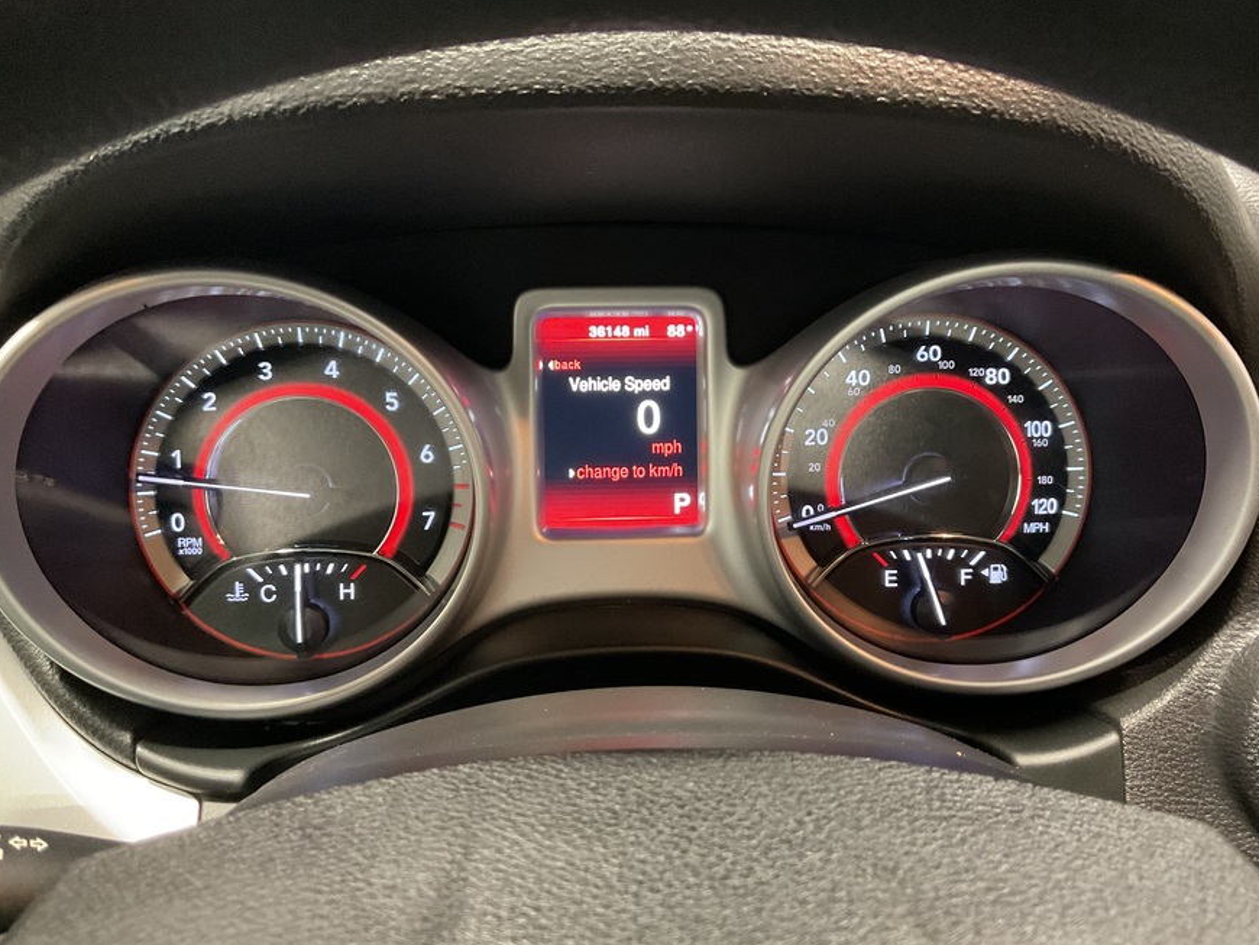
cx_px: 656
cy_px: 454
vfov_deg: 44.2
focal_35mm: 32
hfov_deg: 56.8
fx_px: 1164
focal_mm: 3
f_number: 1.8
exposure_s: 1/30
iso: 500
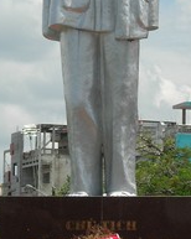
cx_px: 82
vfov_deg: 7.3
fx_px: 1883
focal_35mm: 266
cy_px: 84
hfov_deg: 5.8
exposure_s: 1/363
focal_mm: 17
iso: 64
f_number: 6.8
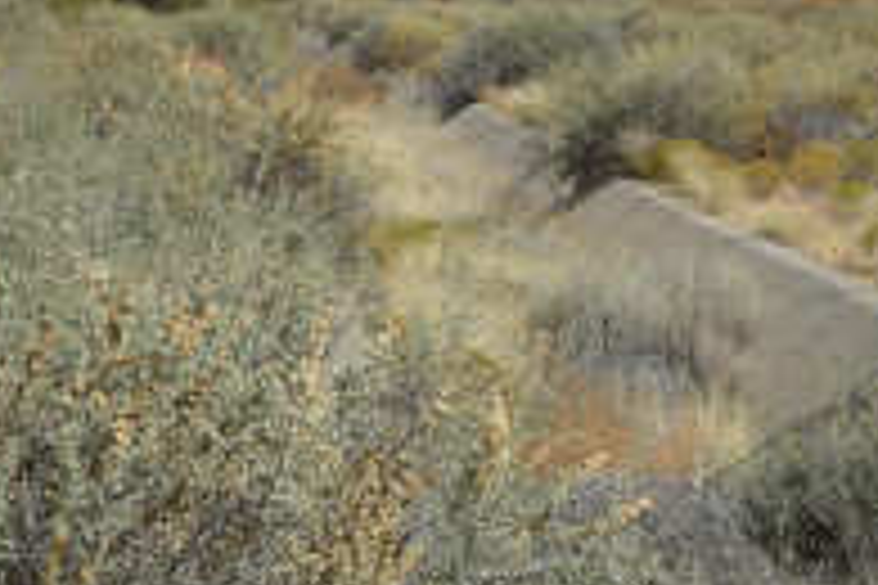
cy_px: 490
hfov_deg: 10.8
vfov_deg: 7.2
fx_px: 4637
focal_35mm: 190
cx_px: 266
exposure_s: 1/400
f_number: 10
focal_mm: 55
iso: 400
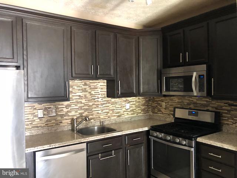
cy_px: 89
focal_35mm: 28
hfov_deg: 63.4
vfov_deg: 49.7
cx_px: 118
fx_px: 192
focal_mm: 3.99
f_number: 1.8
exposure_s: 1/7
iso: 100
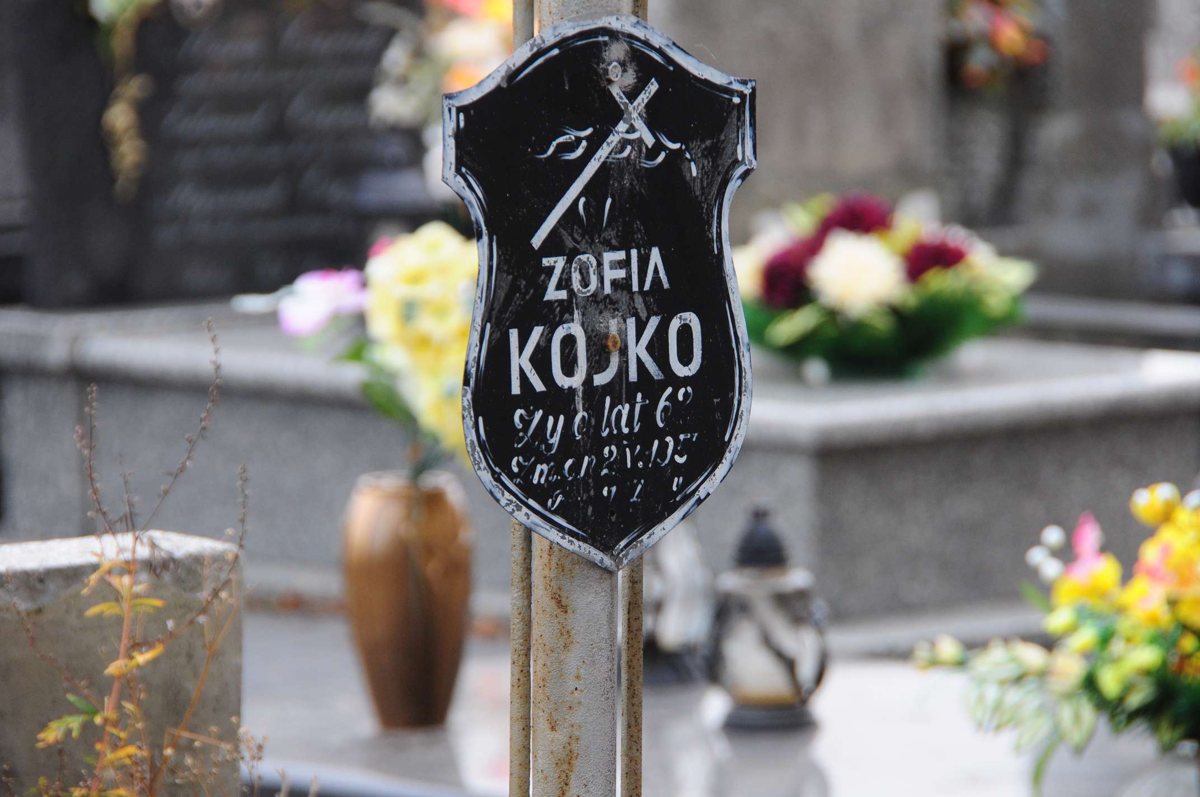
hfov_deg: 10.2
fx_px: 6742
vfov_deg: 6.8
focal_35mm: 202
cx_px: 600
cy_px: 398
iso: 500
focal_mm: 135
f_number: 7.1
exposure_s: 1/320
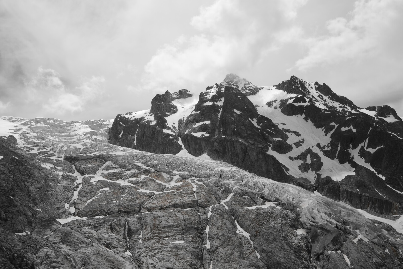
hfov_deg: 53.1
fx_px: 403
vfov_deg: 36.9
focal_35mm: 36
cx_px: 202
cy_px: 134
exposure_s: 1/200
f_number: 9
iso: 160
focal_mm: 24
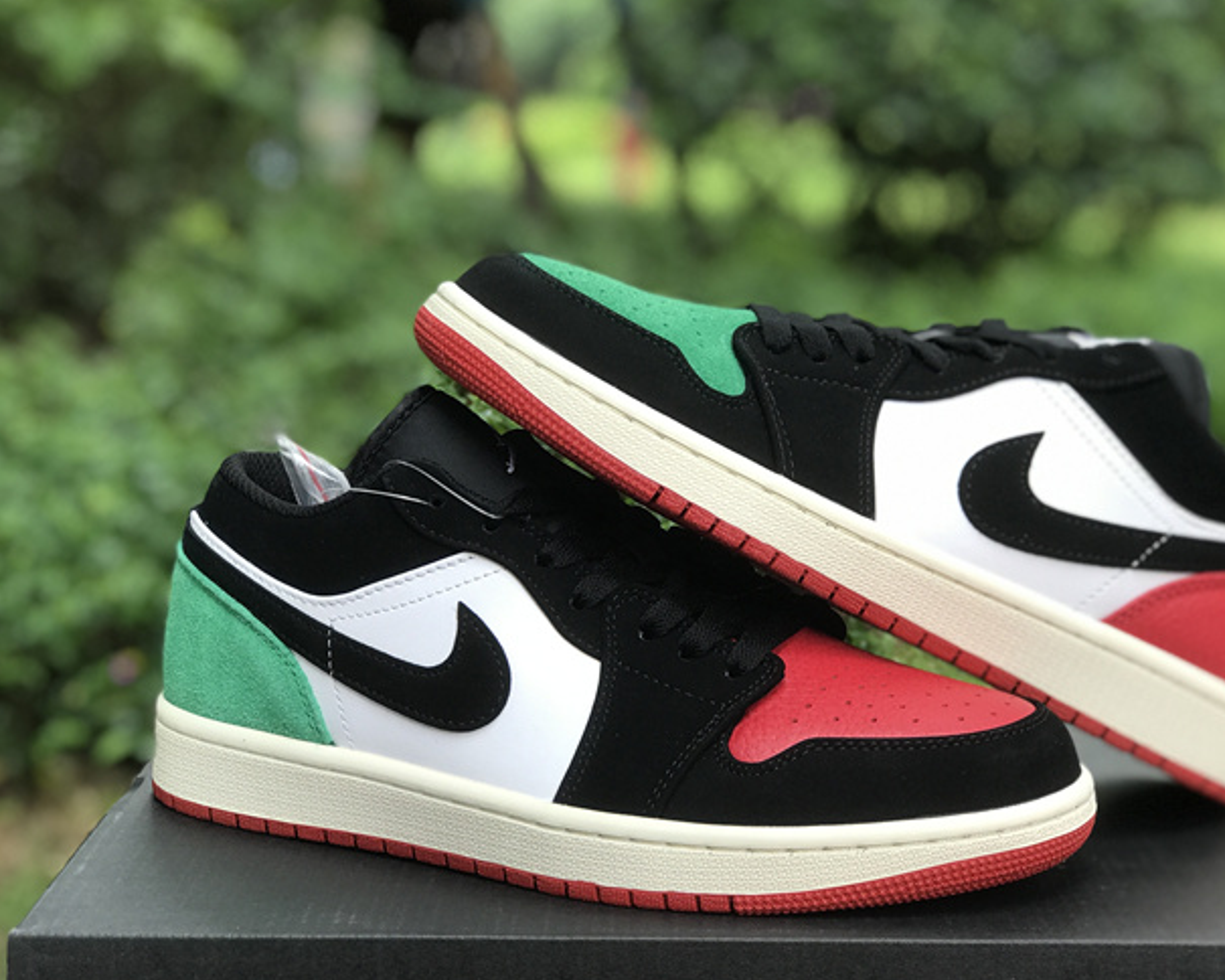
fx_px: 2465
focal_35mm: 68
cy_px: 467
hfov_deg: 27.8
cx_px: 733
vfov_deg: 22.5
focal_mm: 6.6
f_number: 2.8
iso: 25
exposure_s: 1/50
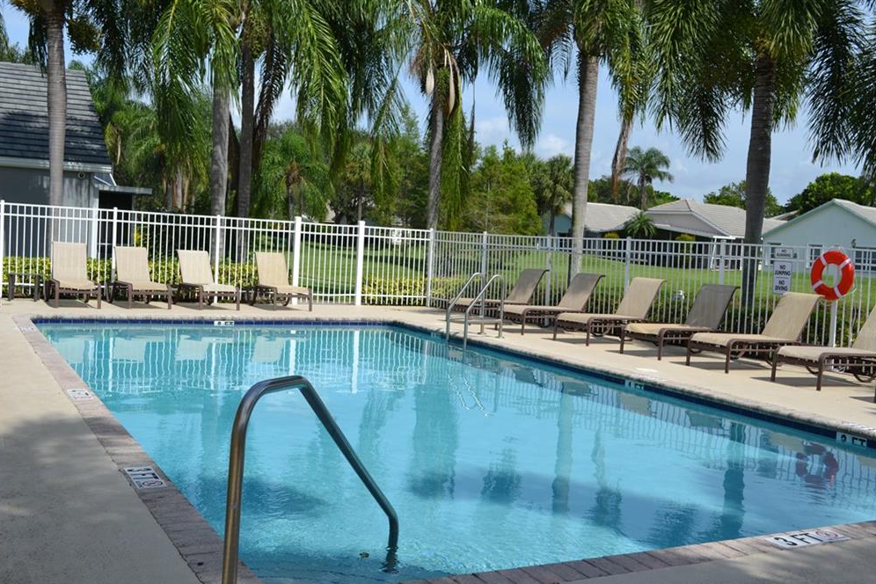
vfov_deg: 35.9
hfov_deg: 51.9
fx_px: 900
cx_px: 442
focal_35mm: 37
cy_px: 296
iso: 100
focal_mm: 24
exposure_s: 1/320
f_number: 9
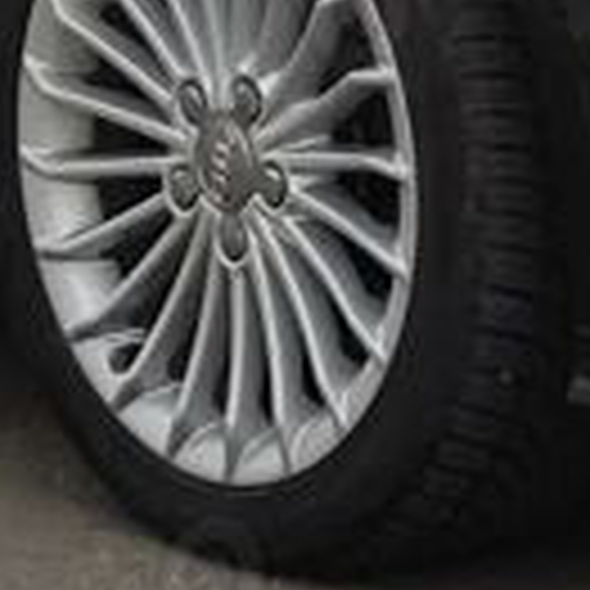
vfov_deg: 5.6
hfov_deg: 5.6
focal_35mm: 311
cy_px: -189
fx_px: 5997
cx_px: 369
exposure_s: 1/234
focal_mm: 6.19
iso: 50
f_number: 1.65
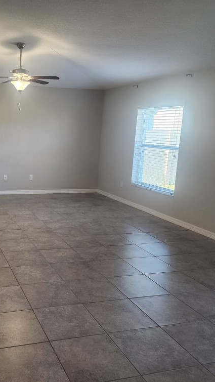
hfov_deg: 33.3
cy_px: 191
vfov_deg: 58.0
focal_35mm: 34
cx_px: 33
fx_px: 344
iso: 160
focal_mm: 6.4
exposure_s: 1/120
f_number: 1.8
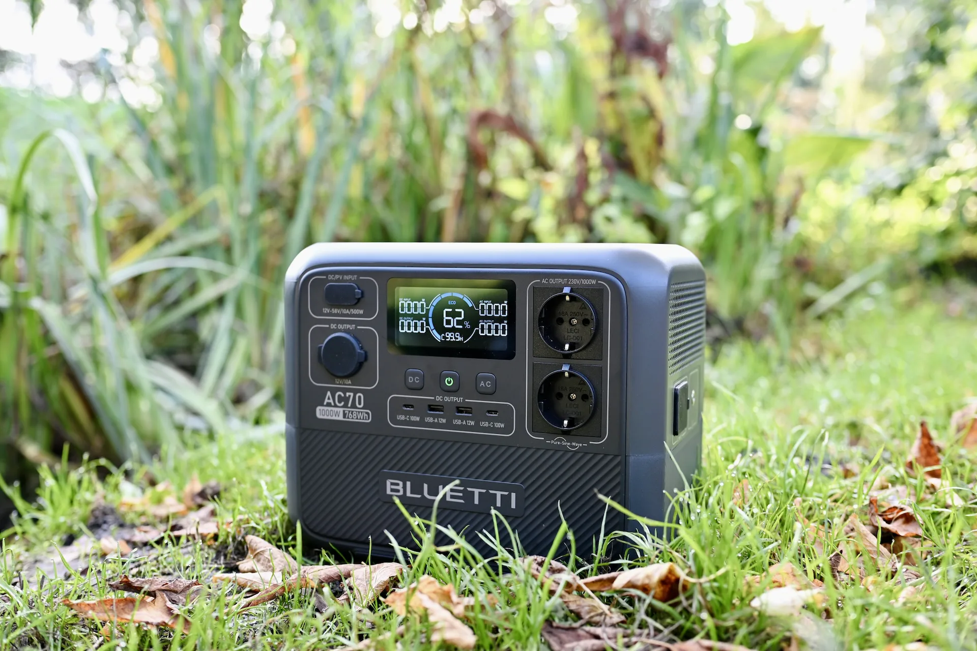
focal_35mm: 35
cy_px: 326
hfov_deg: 54.4
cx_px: 488
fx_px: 950
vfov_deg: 37.9
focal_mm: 35
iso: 400
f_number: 2.8
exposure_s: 1/250
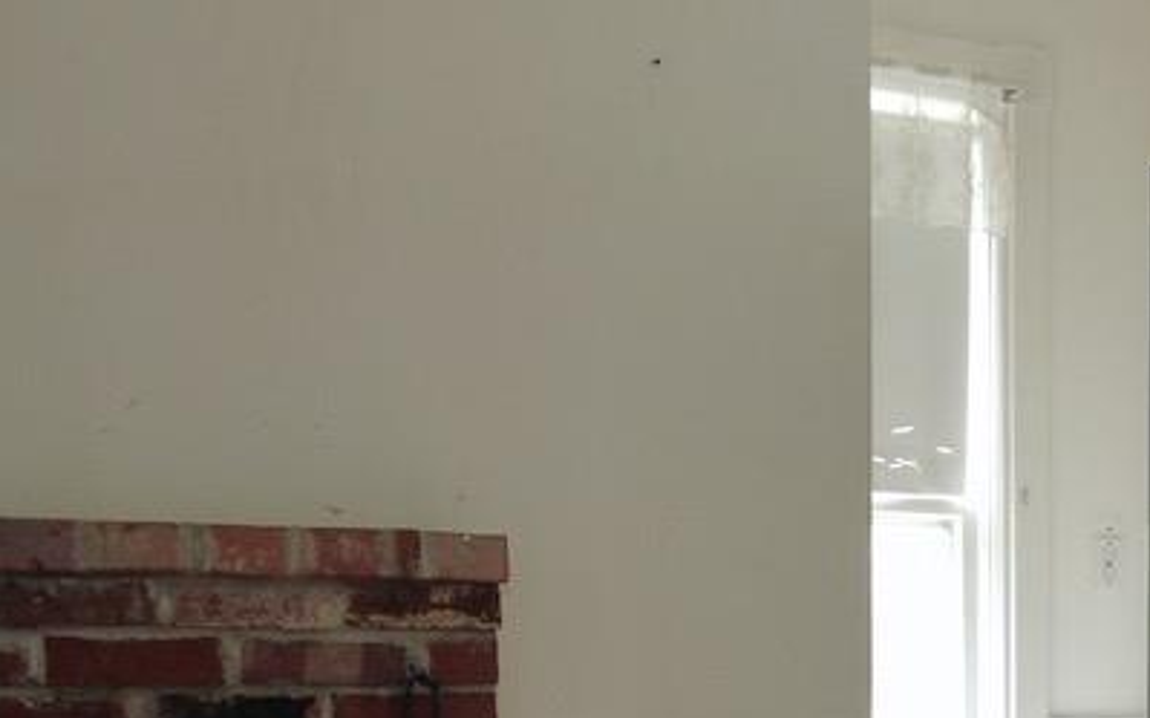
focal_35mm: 68
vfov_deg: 17.9
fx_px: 2130
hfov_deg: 29.1
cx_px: 1006
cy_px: 917
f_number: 1.8
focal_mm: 4.4
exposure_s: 1/13
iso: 200
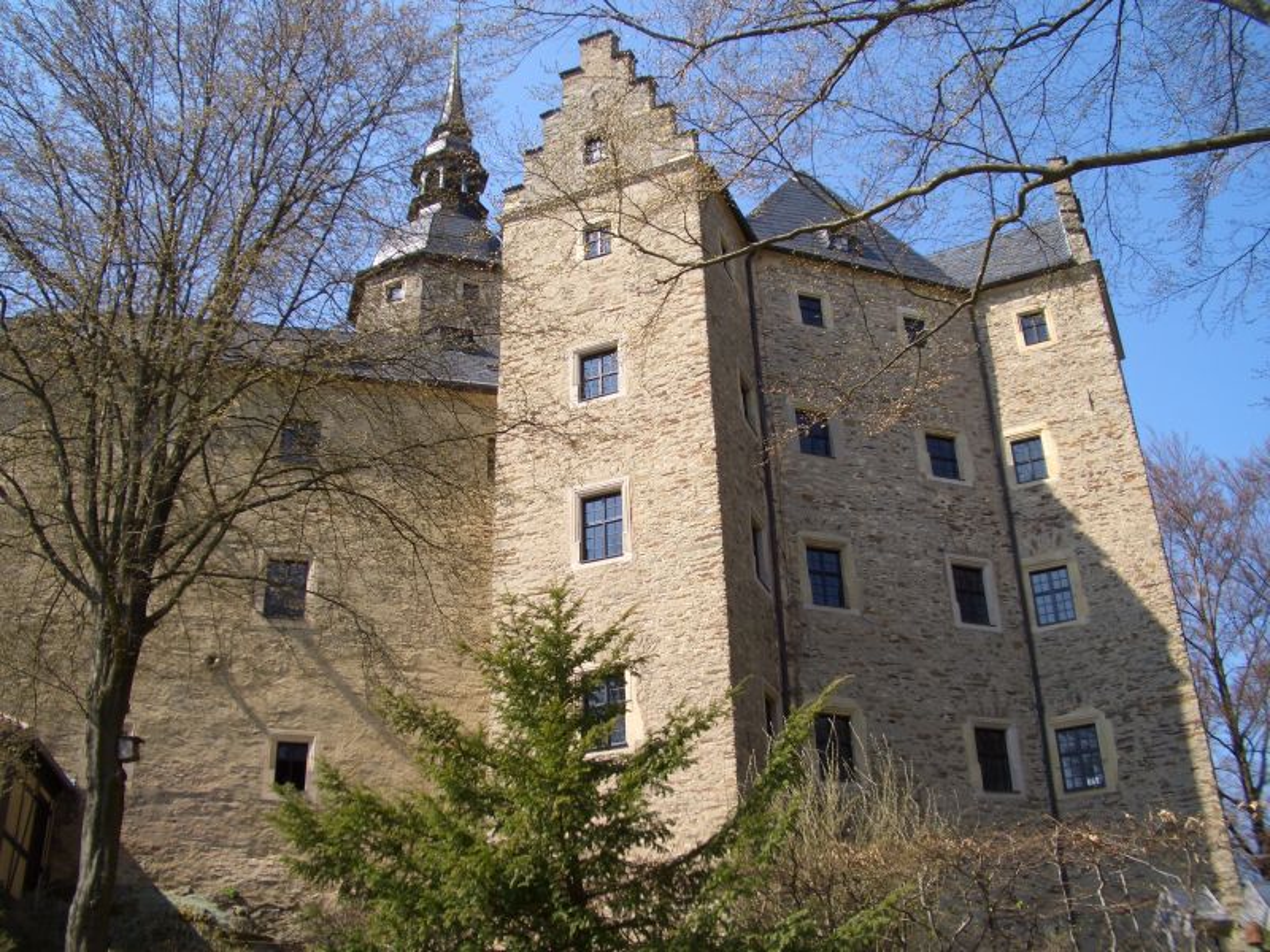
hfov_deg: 52.6
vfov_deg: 40.7
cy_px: 476
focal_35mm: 35
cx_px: 635
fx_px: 1284
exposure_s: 1/250
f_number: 4.3
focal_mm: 5.8
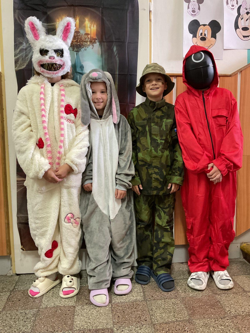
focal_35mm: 29
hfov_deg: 48.2
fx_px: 279
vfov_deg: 61.7
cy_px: 166
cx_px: 125
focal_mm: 3
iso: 250
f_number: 1.8
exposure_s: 1/50
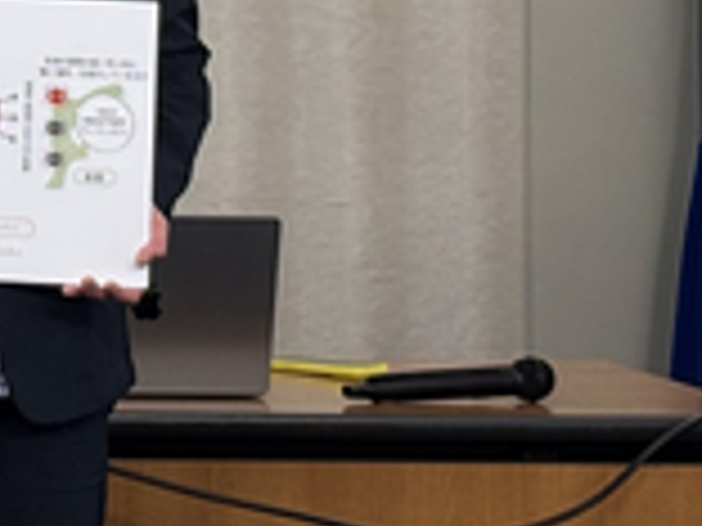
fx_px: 4989
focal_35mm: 246
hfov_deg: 7.7
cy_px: -445
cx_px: -778
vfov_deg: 5.9
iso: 50
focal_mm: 5.96
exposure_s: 1/100
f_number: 1.6
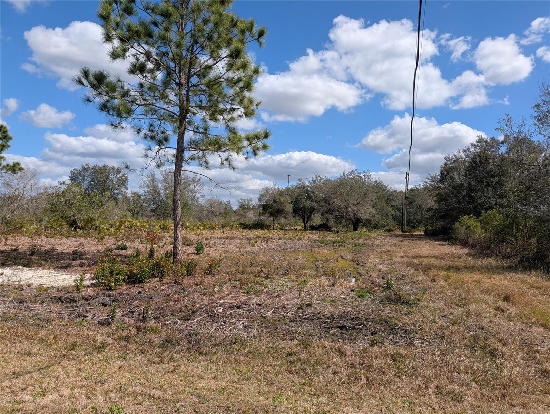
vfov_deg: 56.9
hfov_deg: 71.5
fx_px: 382
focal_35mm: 24
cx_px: 275
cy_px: 207
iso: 21
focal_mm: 6.9
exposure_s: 1/1368
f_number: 1.68
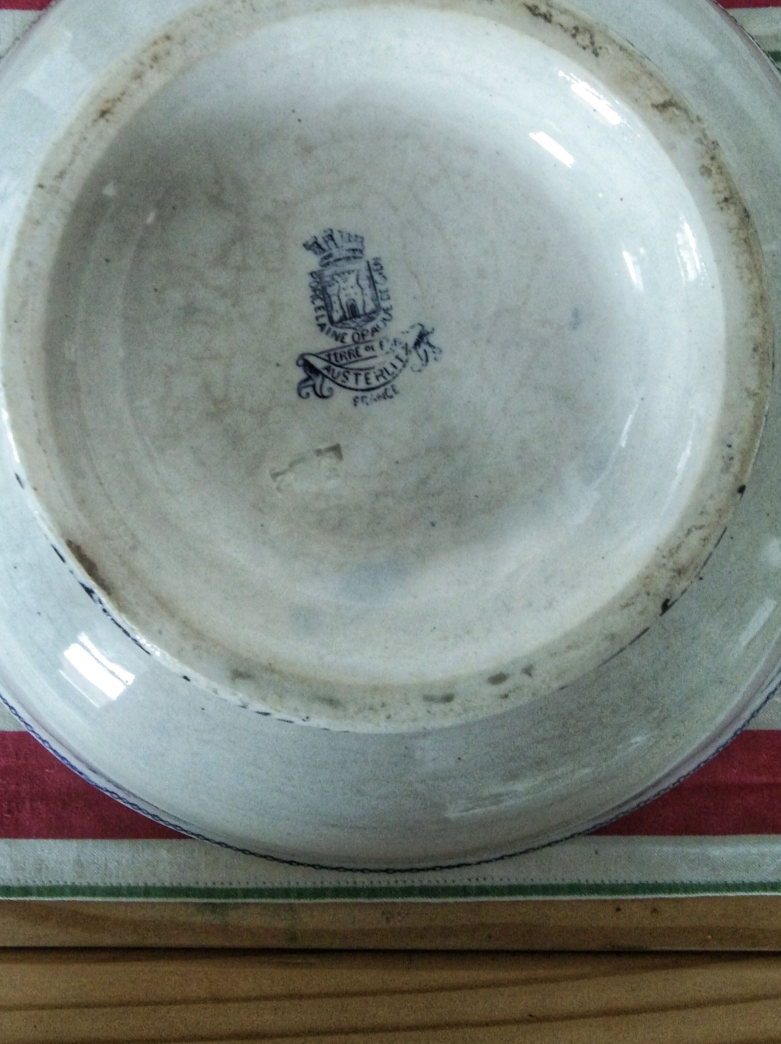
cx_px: 377
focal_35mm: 41
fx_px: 1235
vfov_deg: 45.1
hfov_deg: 35.1
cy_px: 343
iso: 543
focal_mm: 3.65
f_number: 2.2
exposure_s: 1/25
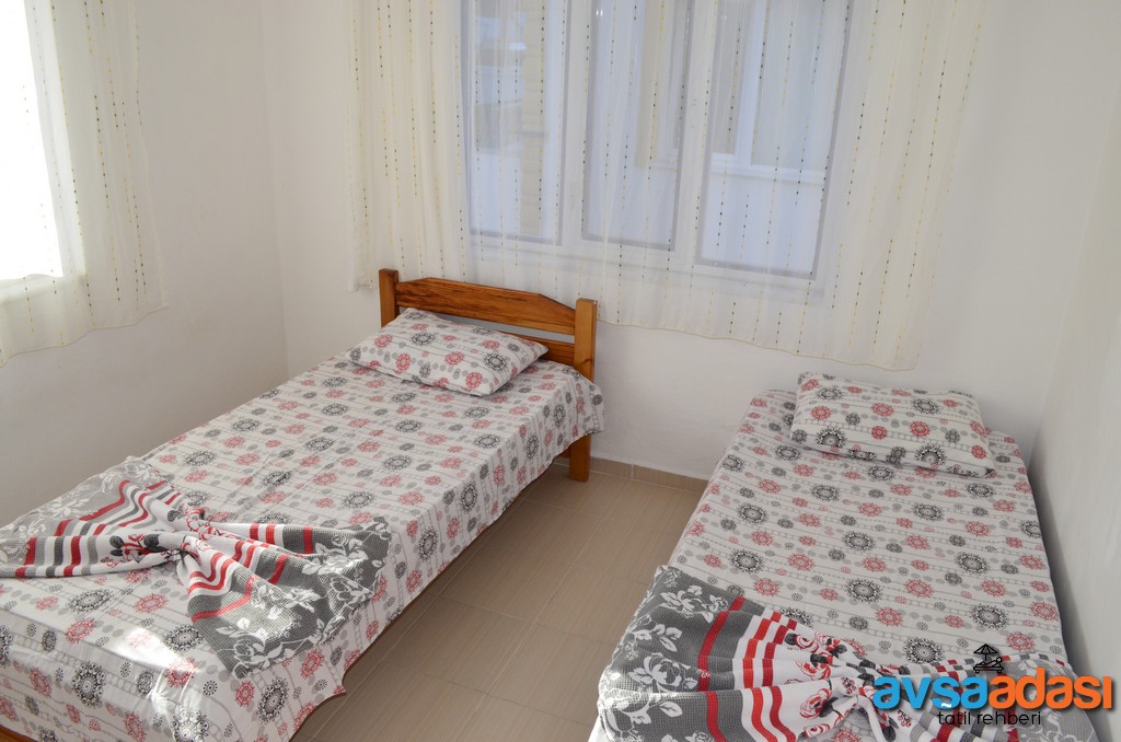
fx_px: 839
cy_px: 371
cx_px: 560
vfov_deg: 47.7
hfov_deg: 67.5
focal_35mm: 27
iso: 1000
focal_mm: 18
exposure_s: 1/180
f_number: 9.5
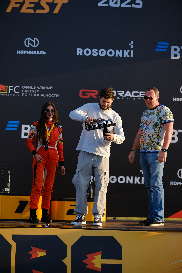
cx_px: 91
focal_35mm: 113
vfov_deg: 18.1
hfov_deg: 12.1
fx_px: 857
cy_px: 136
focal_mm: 75
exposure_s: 1/3000
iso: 160
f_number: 2
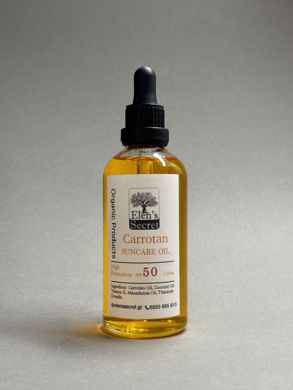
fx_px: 542
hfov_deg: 30.3
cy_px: 195
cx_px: 146
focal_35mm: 48
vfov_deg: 39.7
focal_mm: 6.76
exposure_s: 1/100
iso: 64
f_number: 1.78
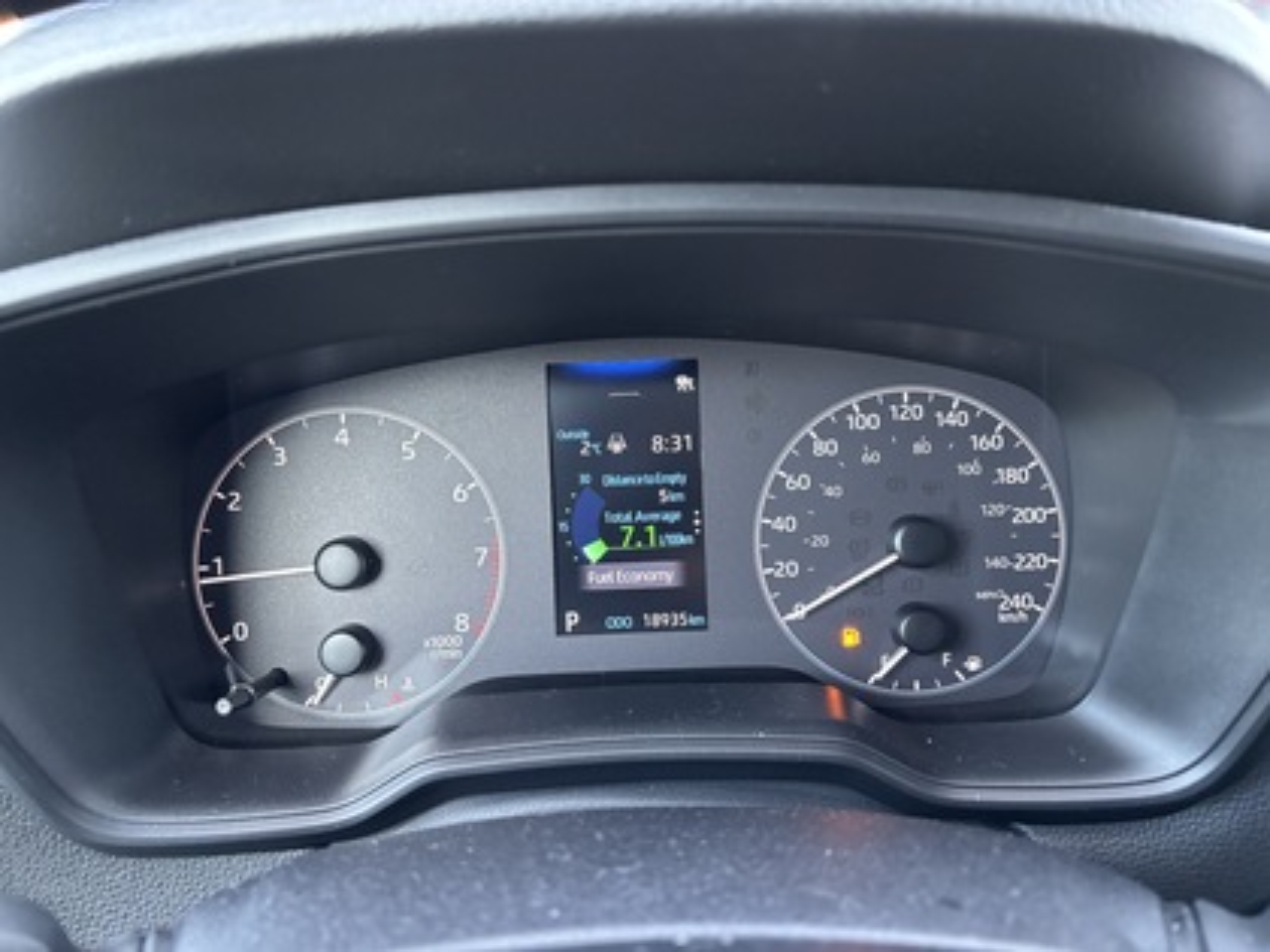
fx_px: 954
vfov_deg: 53.1
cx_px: 635
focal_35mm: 26
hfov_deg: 67.3
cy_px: 476
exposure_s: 1/60
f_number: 1.6
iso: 500
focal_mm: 5.96
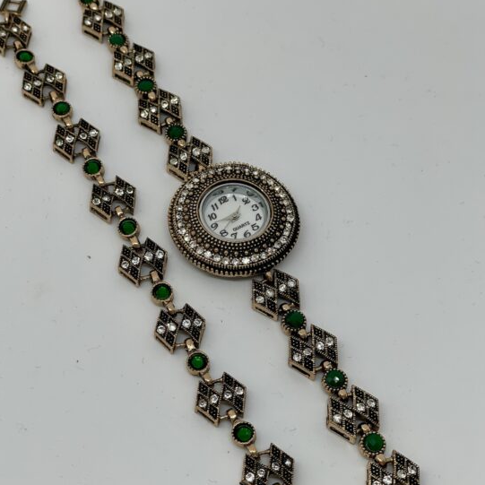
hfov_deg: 25.4
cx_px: 224
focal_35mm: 68
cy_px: 278
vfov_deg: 25.3
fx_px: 1078
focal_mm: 6
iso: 25
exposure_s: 1/122
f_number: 2
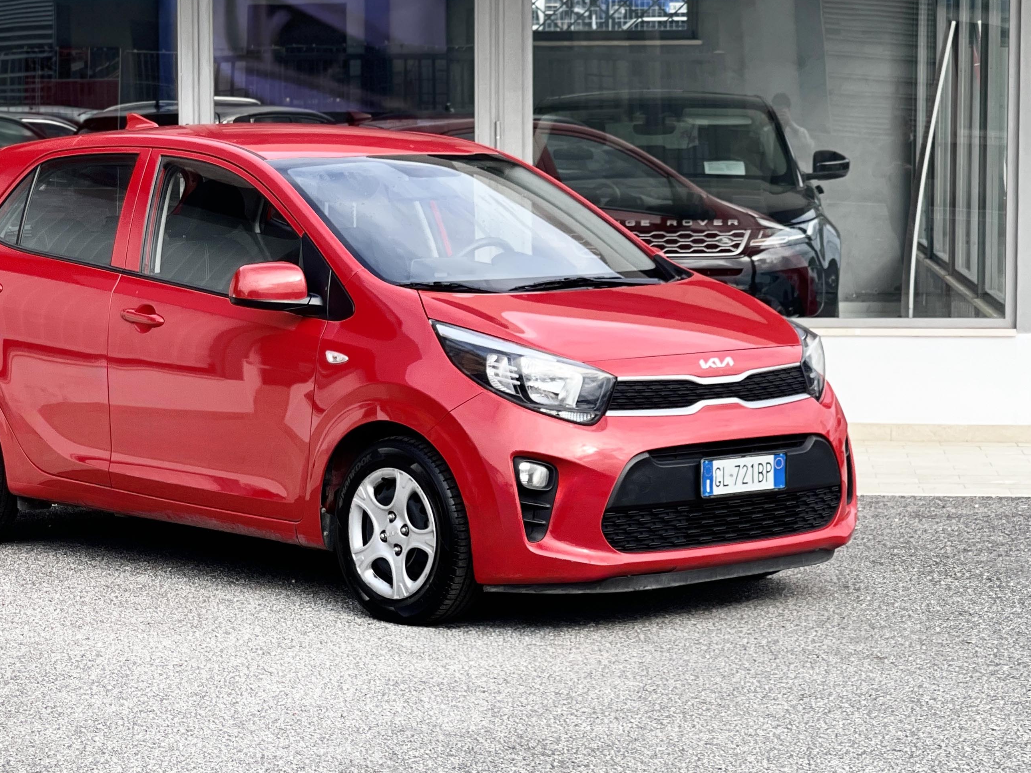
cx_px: 350
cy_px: 375
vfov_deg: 14.8
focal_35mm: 100
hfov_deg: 19.6
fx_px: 2978
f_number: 2.2
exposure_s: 1/518
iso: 32
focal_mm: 7.5
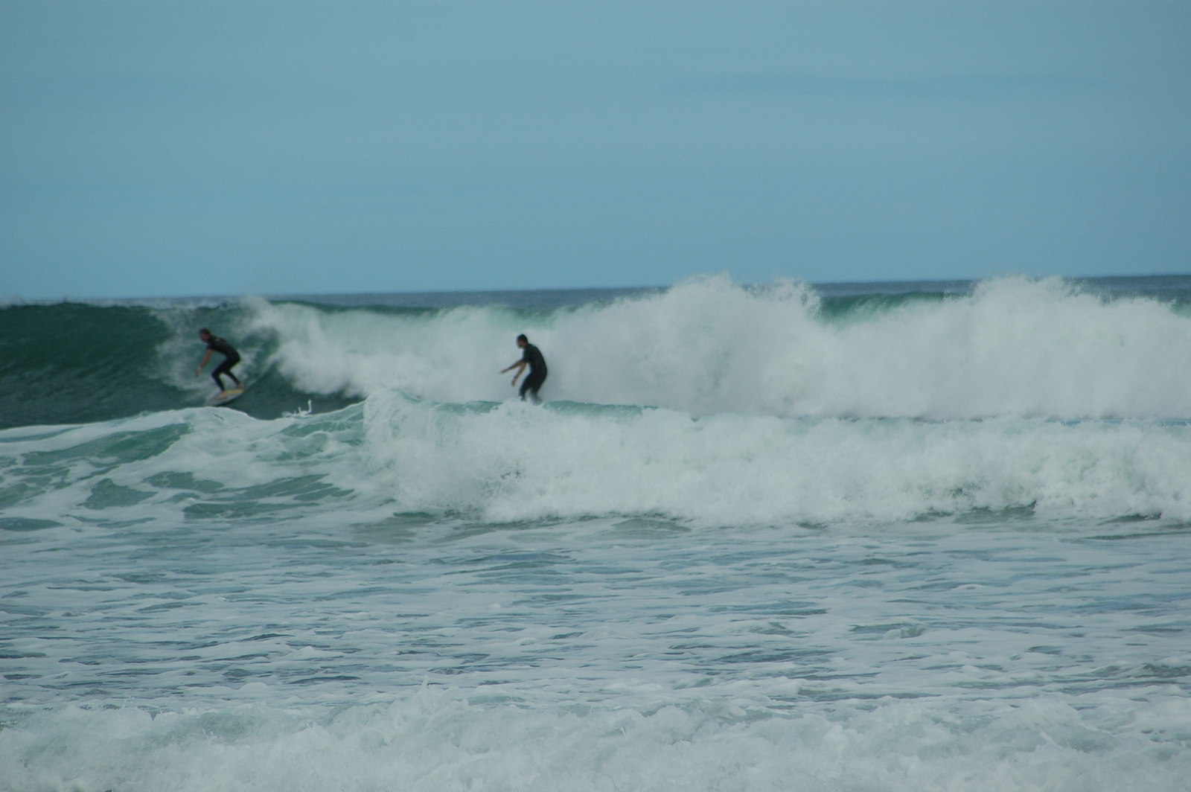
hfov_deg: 6.9
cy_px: 396
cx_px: 596
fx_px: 9917
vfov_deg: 4.6
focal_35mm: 300
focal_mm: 200
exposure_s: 1/1600
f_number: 5.6
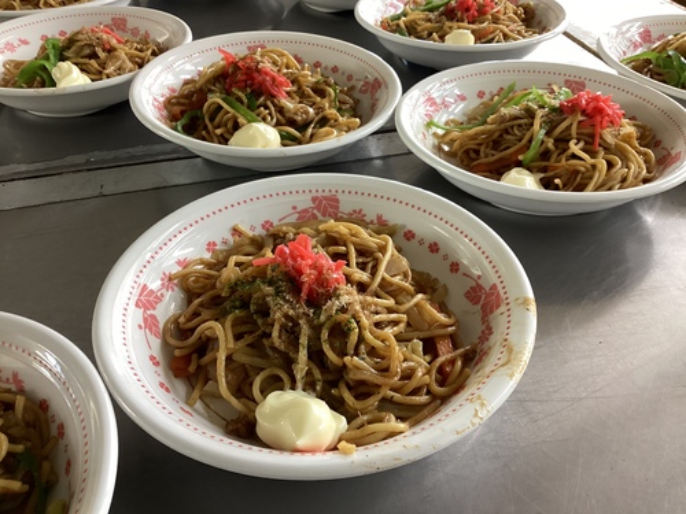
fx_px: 614
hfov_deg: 58.4
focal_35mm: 31
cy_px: 257
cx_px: 343
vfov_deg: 45.4
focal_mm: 3.3
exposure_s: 1/50
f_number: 2.4
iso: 200
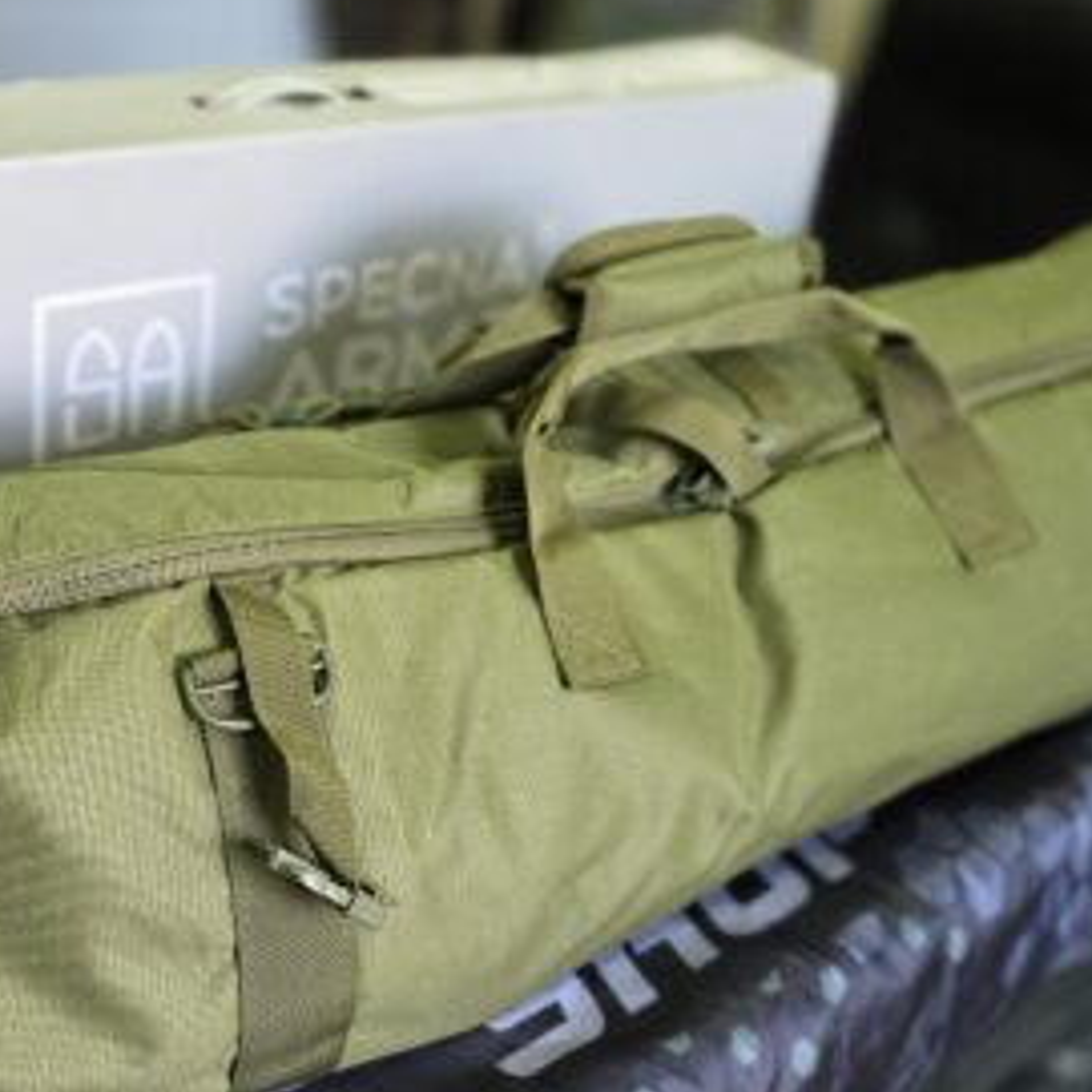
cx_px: 399
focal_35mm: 45
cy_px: 584
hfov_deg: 37.3
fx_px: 1606
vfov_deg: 37.5
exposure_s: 1/100
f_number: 1.7
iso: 250
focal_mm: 6.3
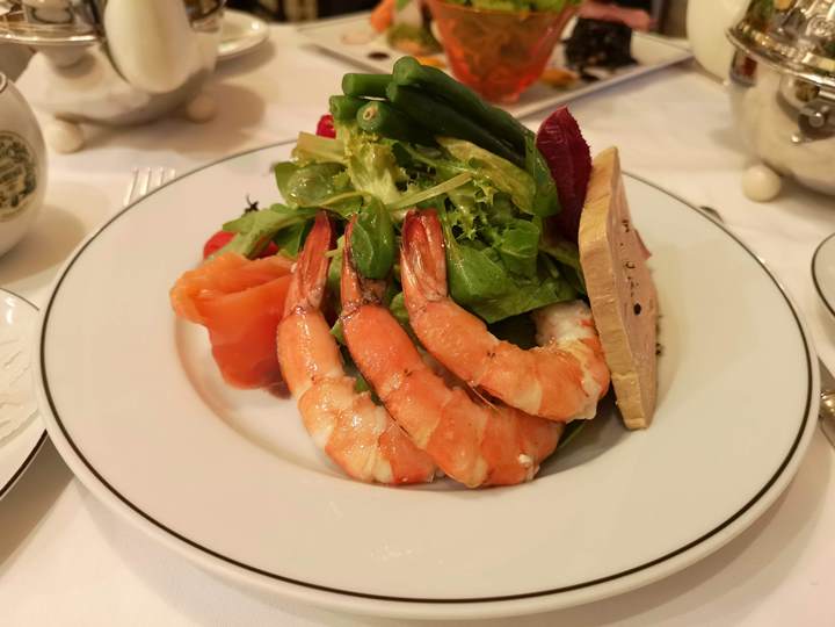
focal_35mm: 27
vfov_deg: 51.4
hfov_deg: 65.3
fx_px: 651
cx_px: 418
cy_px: 314
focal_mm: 3.95
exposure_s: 1/33.3
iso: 200
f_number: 1.8
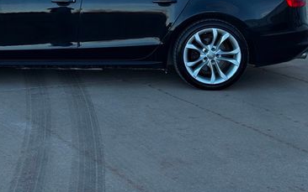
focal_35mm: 89
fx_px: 747
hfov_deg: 22.9
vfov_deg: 14.5
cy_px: 1
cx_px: 58
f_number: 1.78
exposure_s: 1/621
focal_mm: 6.76
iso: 64
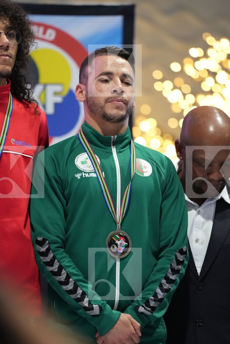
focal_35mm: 300
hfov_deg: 4.6
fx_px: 2875
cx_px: 115
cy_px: 172
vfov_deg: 6.9
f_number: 2.8
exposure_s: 1/250
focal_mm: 200
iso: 3200
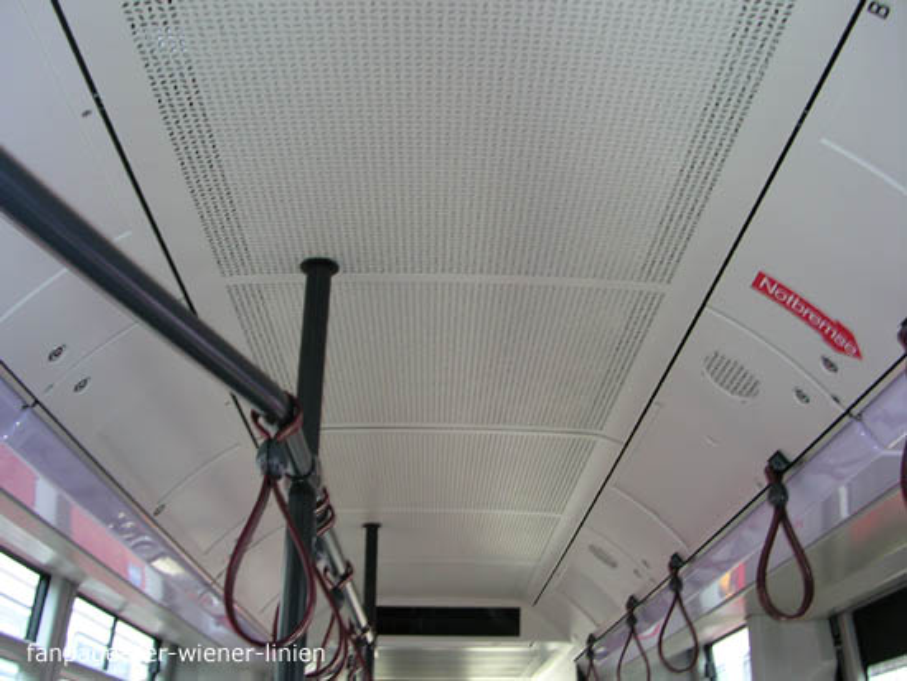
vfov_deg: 38.7
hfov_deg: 50.1
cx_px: 454
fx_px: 970
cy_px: 340
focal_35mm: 37
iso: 100
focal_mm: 5.6
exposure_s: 1/30
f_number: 2.7
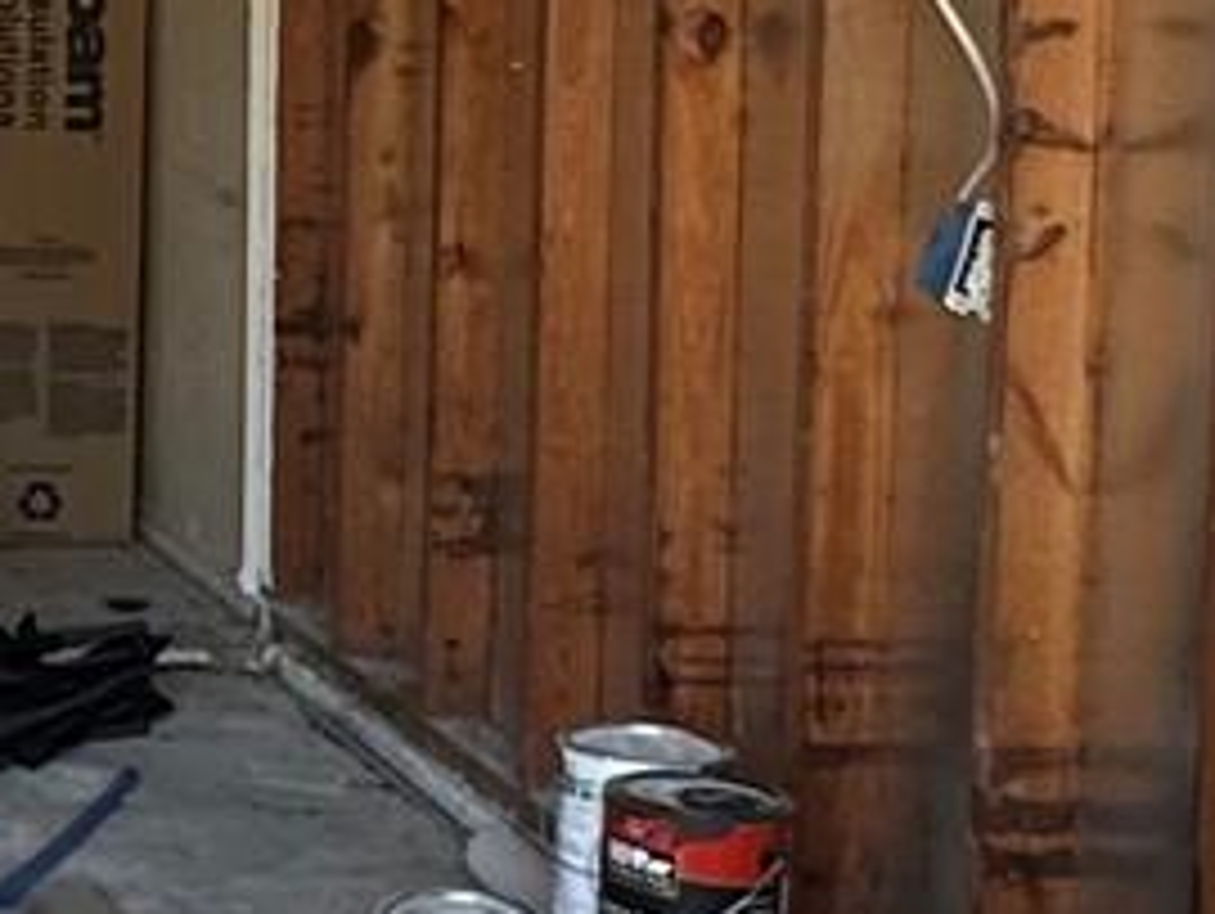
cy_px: 243
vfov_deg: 13.9
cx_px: -648
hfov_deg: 16.7
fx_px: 3724
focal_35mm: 106
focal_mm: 2.22
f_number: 2.2
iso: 160
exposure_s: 1/99
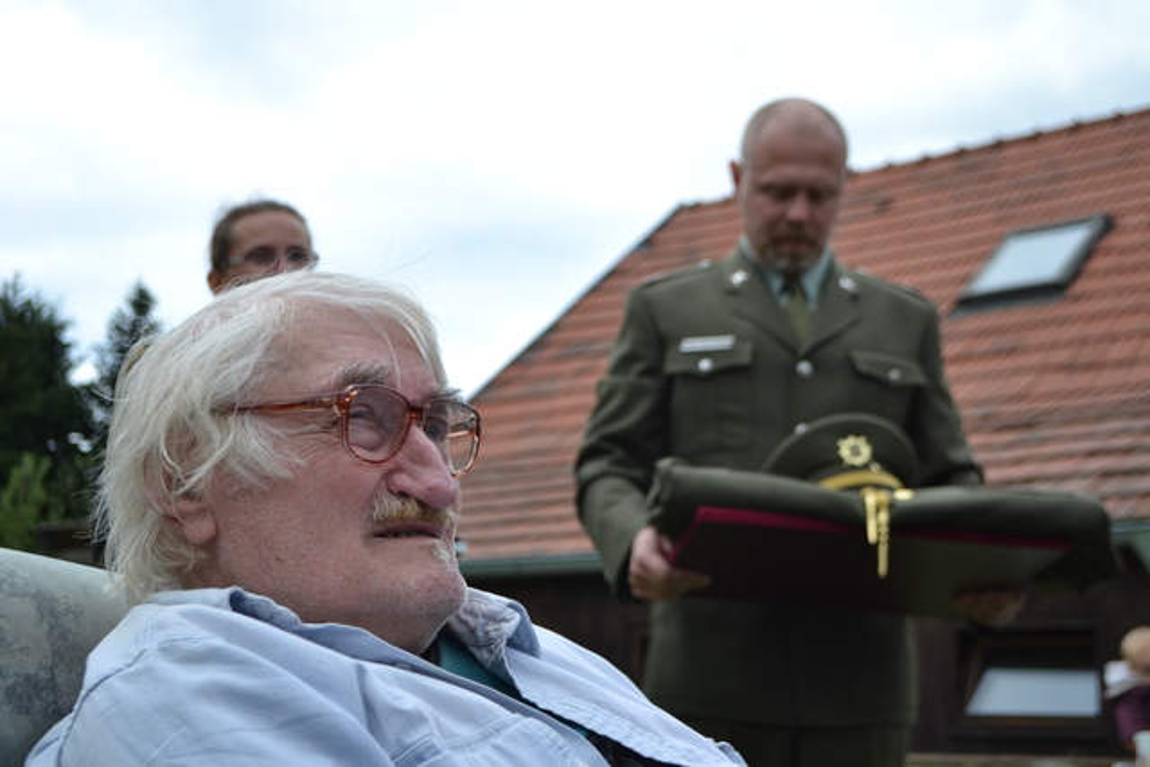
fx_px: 1725
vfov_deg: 25.1
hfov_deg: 36.9
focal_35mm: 54
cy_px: 384
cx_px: 575
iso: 100
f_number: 6.3
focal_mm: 36
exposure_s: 1/160
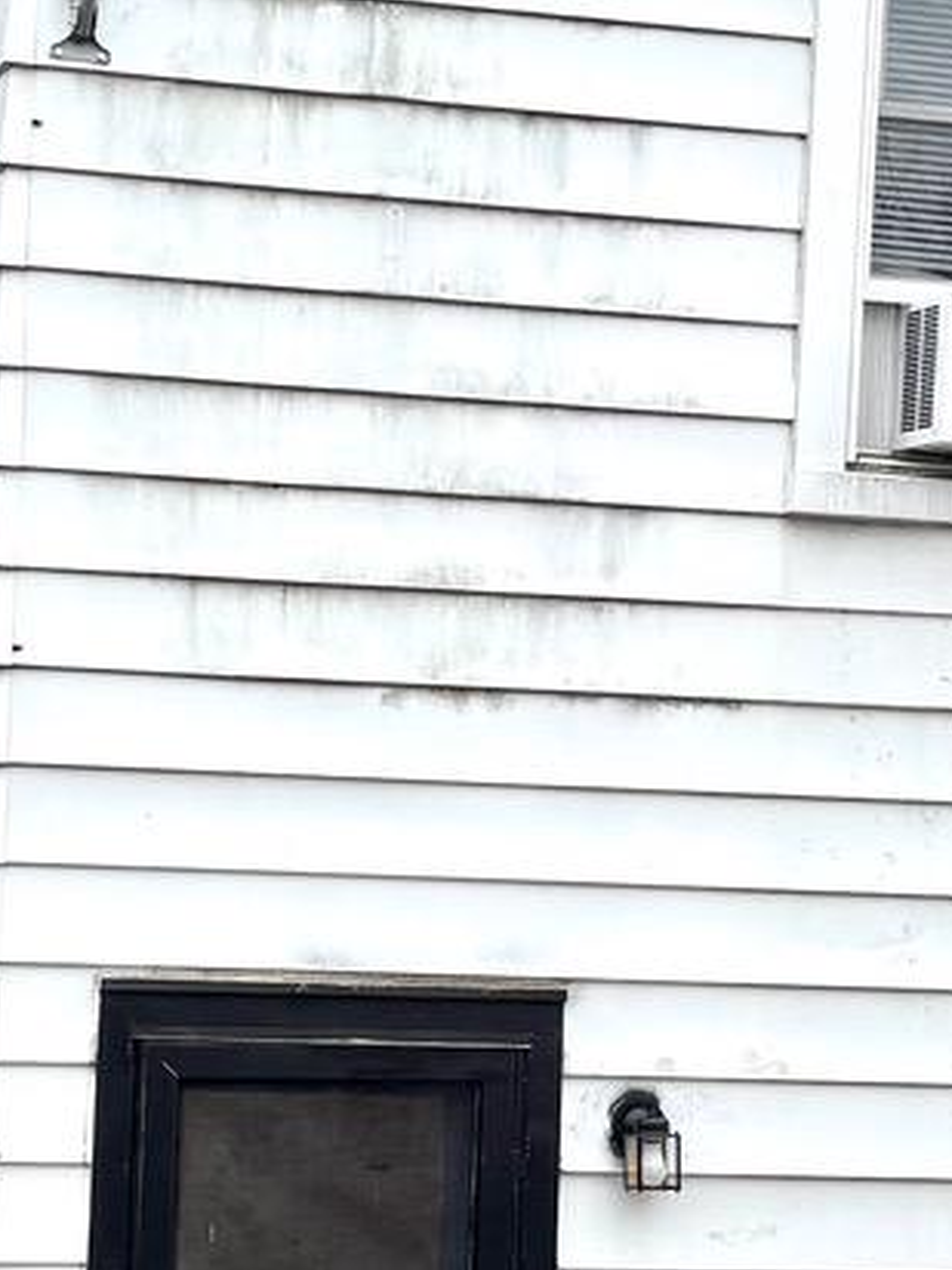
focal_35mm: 97
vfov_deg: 20.2
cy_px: 737
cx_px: 283
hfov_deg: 15.2
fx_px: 3557
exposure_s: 1/1418
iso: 50
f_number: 1.6
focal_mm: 5.96
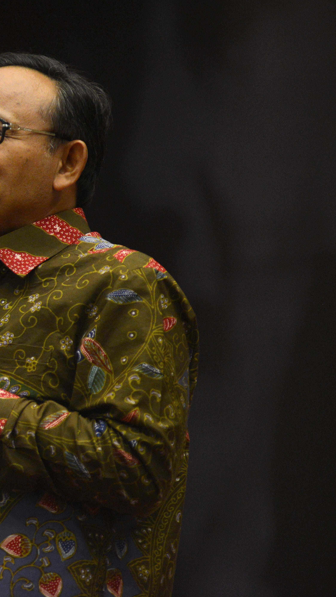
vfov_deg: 7.4
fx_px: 4610
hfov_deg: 4.2
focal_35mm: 291
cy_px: 298
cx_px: -109
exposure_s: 1/125
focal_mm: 185
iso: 2500
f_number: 2.8
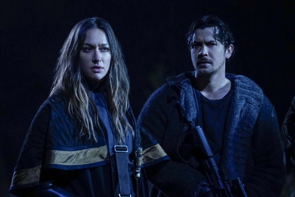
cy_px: 98
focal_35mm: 113
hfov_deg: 18.1
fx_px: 926
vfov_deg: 12.1
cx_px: 148
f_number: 4
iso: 12800
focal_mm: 113
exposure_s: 1/80
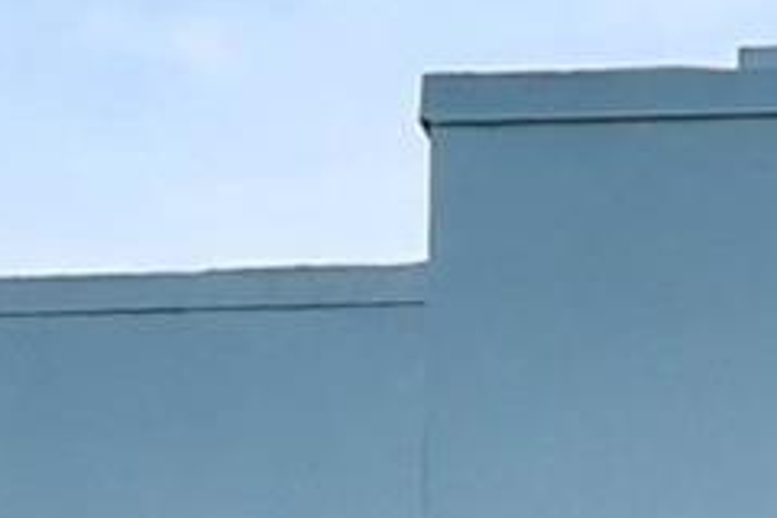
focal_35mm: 240
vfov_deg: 5.5
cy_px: 1387
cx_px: 1072
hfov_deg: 8.4
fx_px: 5180
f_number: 5
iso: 640
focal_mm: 24
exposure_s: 1/400
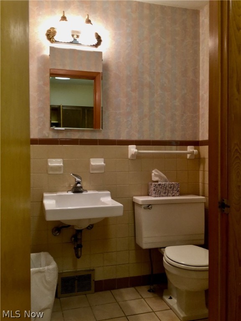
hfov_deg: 45.4
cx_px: 120
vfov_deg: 58.4
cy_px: 160
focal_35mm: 31
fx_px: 288
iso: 80
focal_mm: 3.3
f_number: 2.4
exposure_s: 1/30
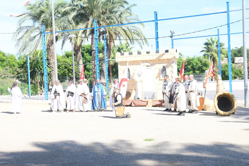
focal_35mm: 60
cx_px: 124
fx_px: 415
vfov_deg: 22.6
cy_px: 83
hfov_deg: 33.4
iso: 800
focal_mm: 40
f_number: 8
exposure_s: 1/1000
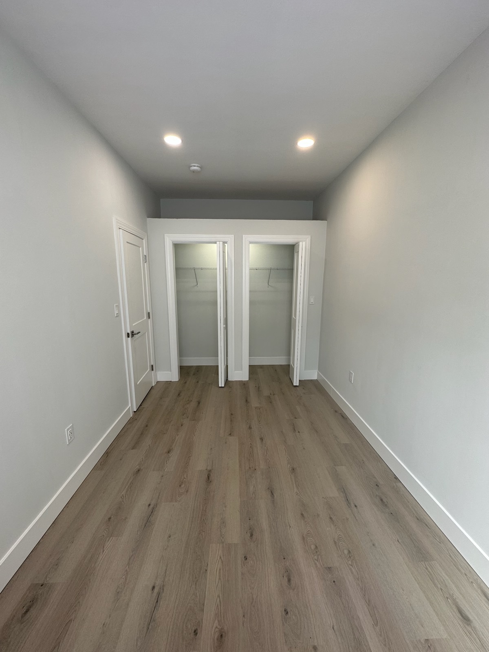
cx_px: 244
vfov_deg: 102.1
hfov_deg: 85.7
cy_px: 326
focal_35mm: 14
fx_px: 264
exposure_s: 1/99
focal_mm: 2.22
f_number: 2.2
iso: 64
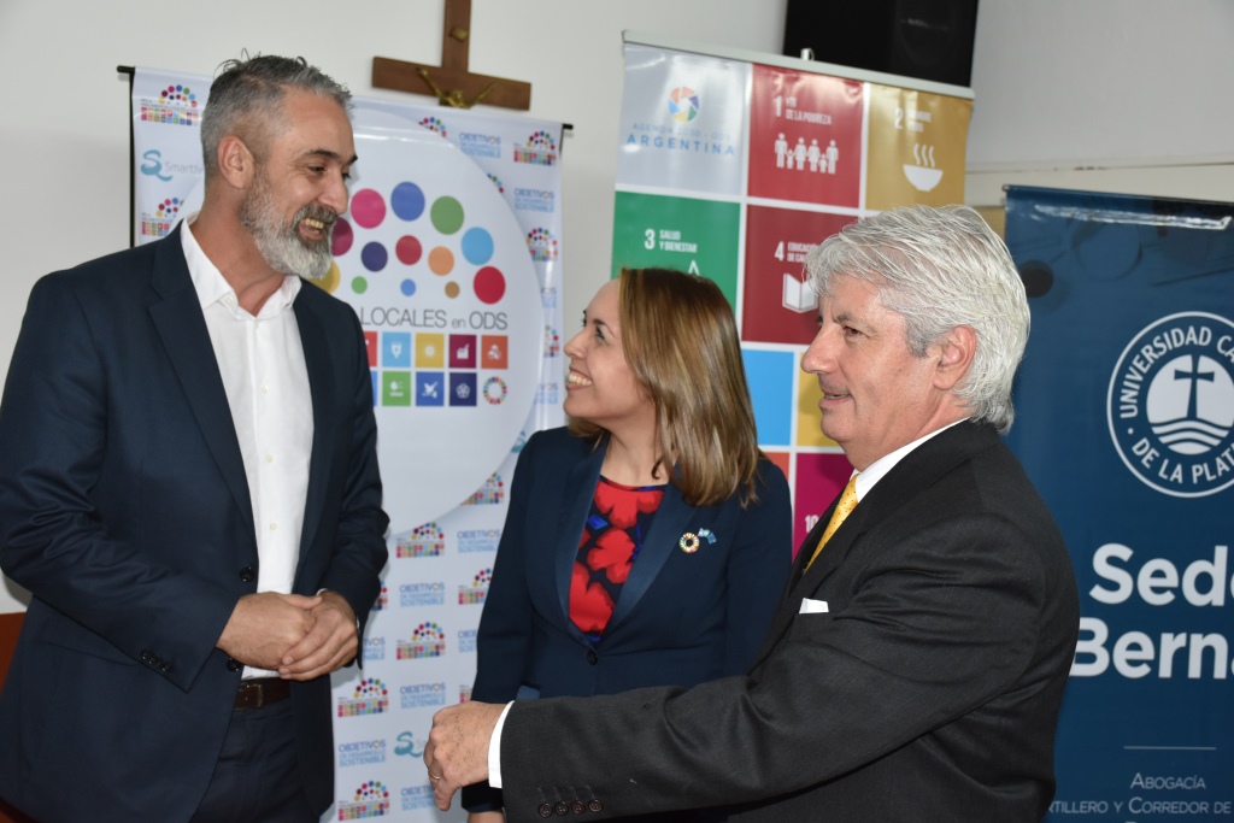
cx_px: 617
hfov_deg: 41.1
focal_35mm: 48
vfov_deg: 28.1
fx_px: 1645
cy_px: 412
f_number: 4
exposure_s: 1/60
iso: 900
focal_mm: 32
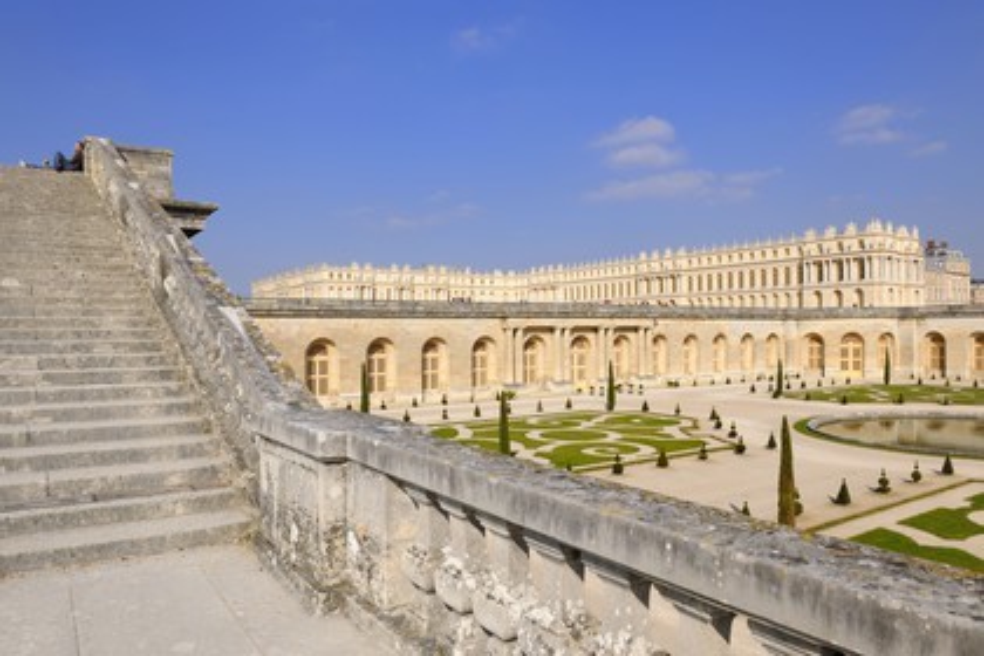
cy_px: 328
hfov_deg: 73.7
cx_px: 492
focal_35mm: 24
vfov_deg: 53.1
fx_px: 656
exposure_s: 1/160
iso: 100
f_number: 10
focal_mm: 24
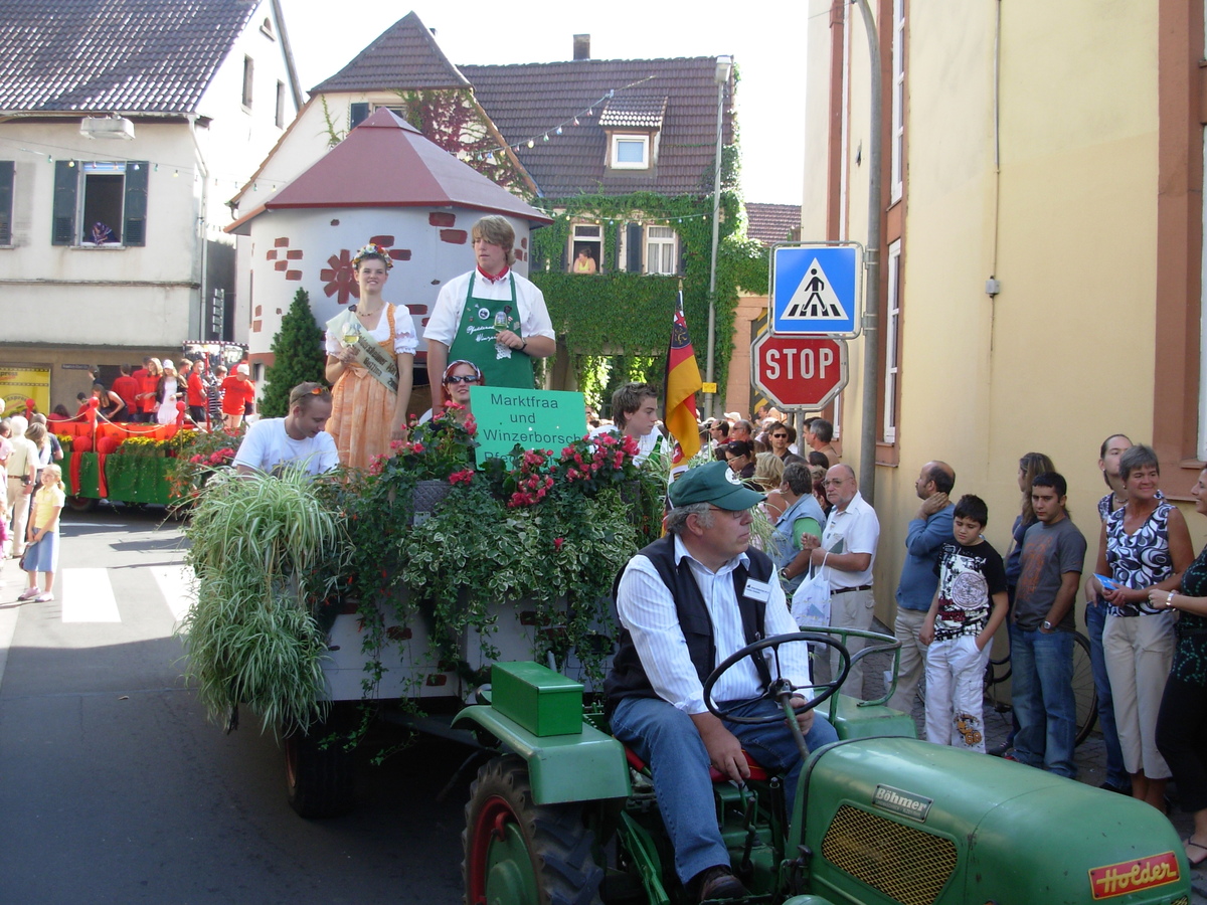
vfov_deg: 37.7
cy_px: 452
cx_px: 604
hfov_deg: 49.0
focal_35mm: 38
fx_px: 1325
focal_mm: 6.3
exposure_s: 1/209
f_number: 2.9
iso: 50
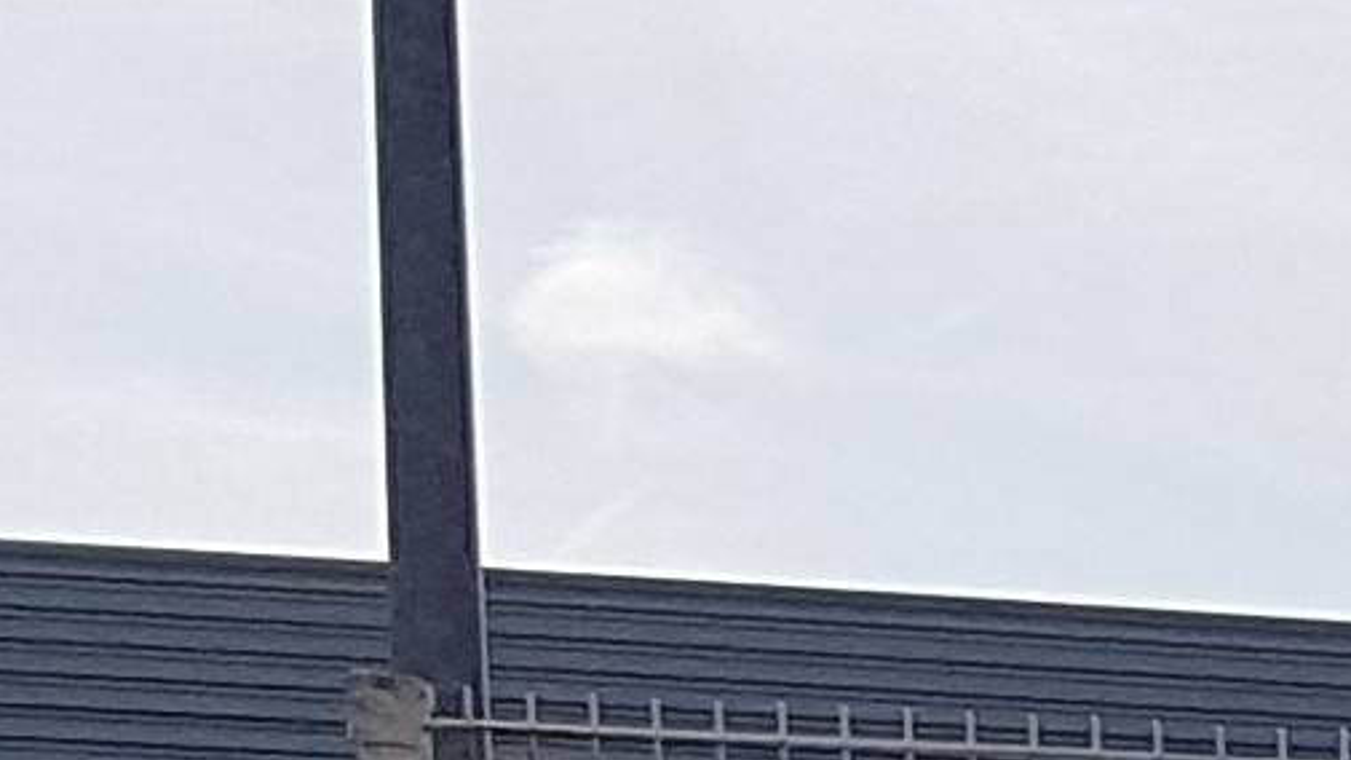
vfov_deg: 4.7
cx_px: 3994
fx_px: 8096
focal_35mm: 226
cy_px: 3460
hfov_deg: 8.2
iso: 40
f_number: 1.7
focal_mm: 4.2
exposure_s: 1/3816
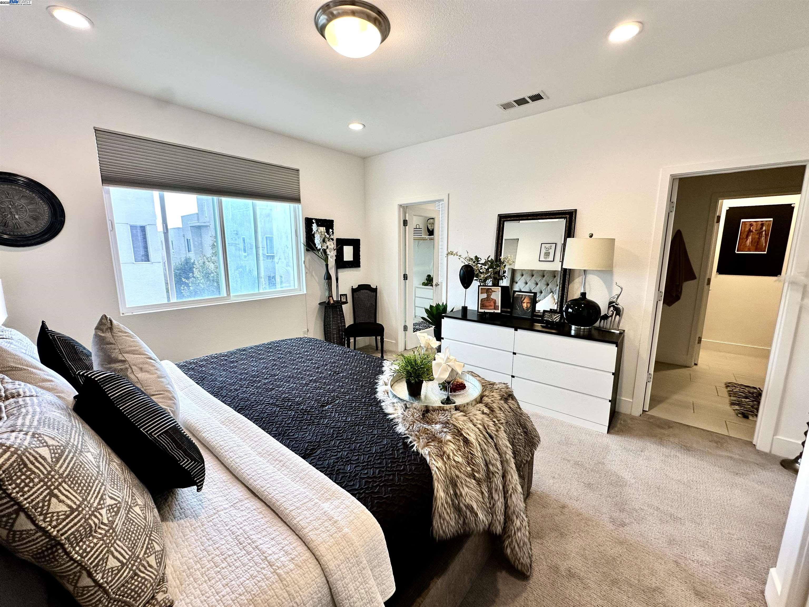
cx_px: 404
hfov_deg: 102.1
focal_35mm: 14
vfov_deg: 85.7
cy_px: 304
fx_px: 327
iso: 125
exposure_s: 1/120
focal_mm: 2.22
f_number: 2.2
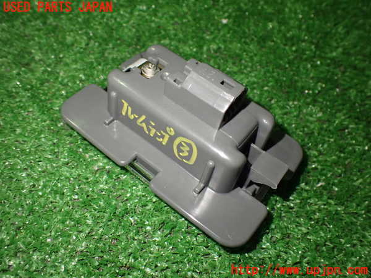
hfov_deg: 60.0
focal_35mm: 30
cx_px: 186
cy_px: 139
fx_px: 322
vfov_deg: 46.8
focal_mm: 5.4
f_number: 2.3
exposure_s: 1/125
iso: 800
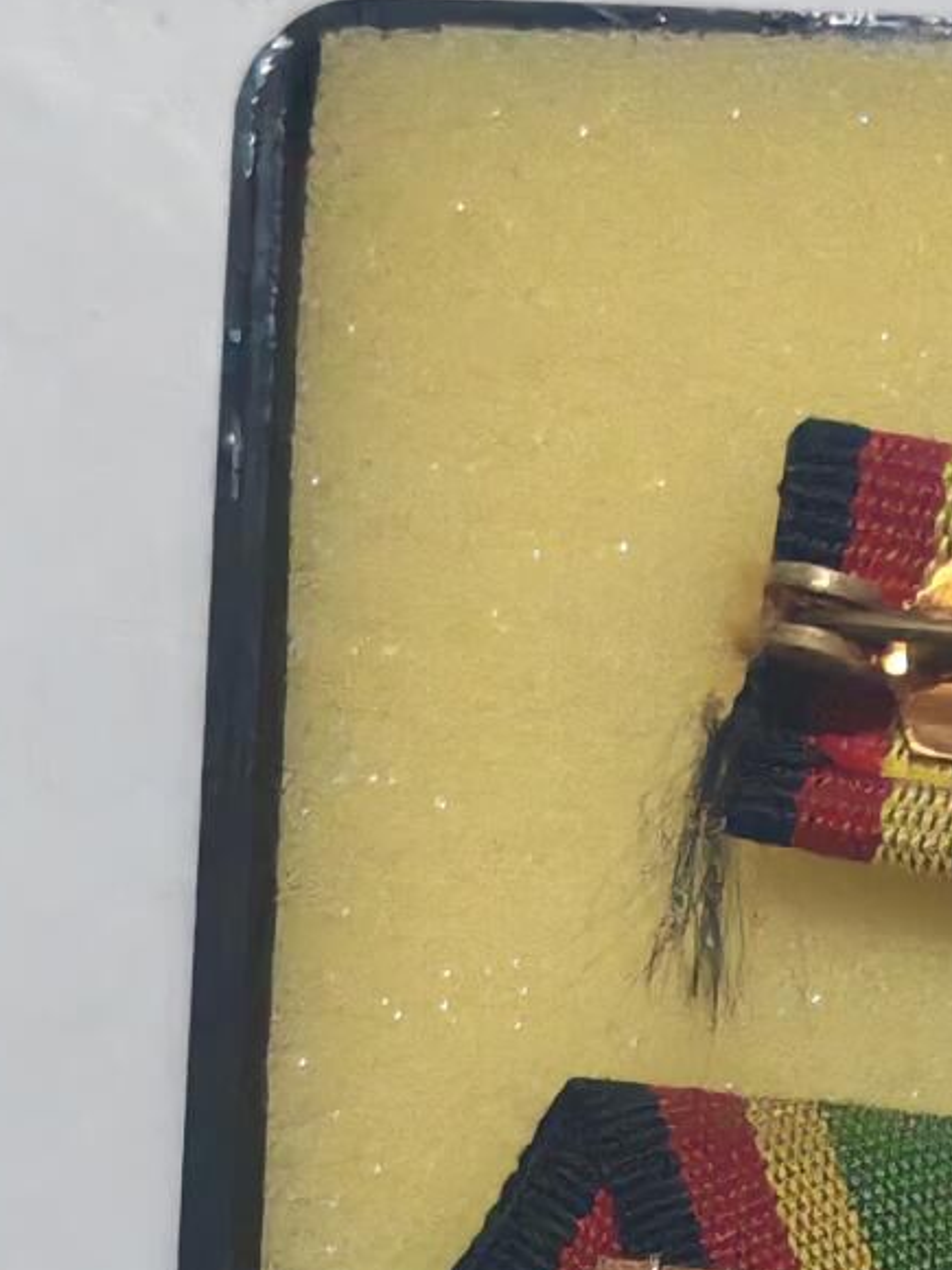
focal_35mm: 211
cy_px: 1837
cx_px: 1169
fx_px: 7737
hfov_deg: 7.0
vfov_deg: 9.2
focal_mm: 5.52
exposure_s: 1/33
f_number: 1.95
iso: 1000
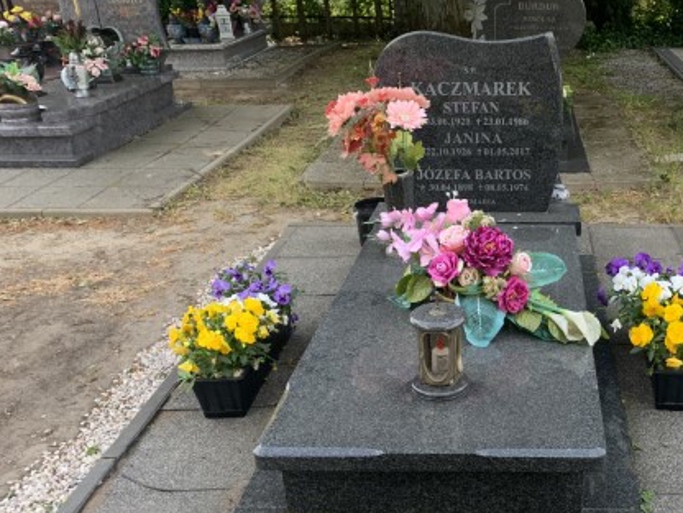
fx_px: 789
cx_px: 514
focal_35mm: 40
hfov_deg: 45.2
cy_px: 306
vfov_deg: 35.8
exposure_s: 1/337
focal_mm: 4.25
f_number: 1.8
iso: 25
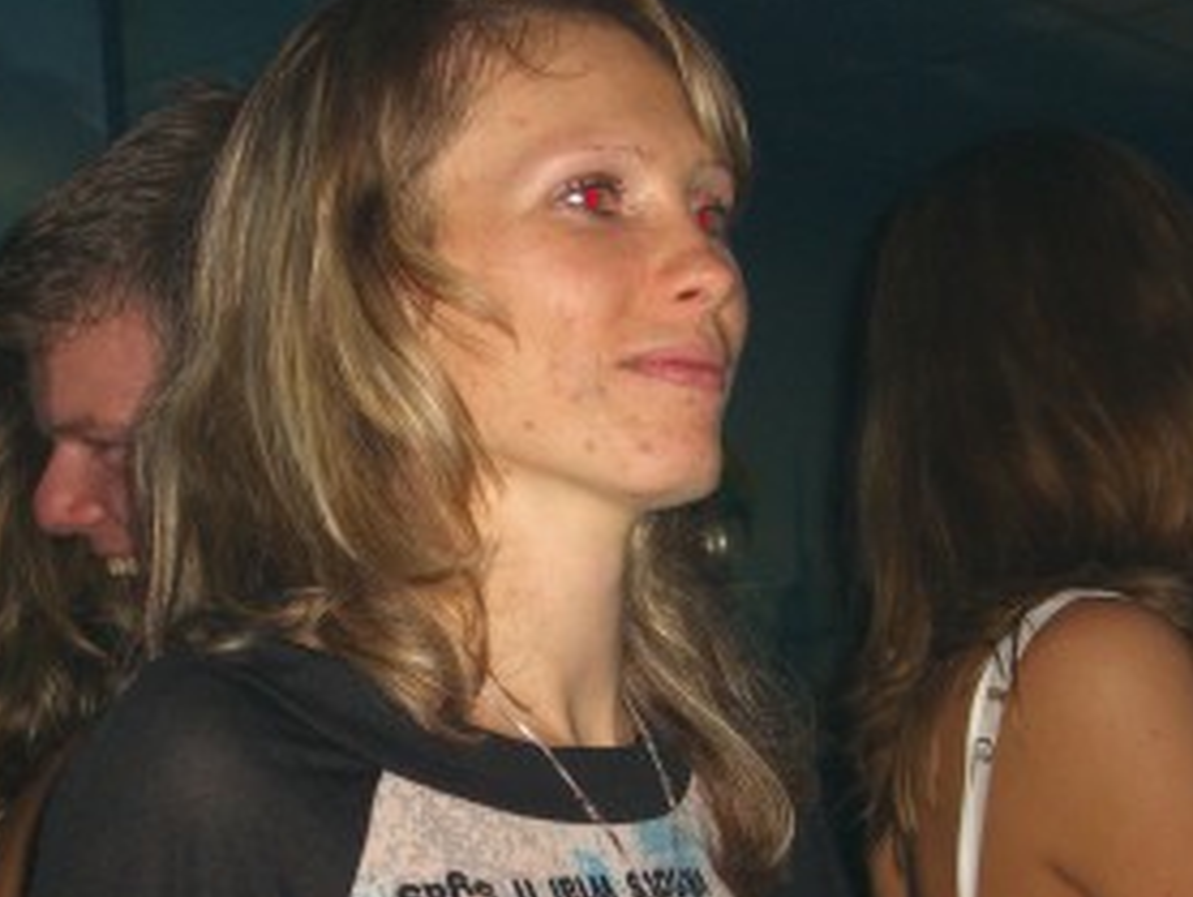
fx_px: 4243
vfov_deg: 12.0
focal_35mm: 123
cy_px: 803
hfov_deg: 16.0
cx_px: 468
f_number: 3.6
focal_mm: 11.8
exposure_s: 1/60
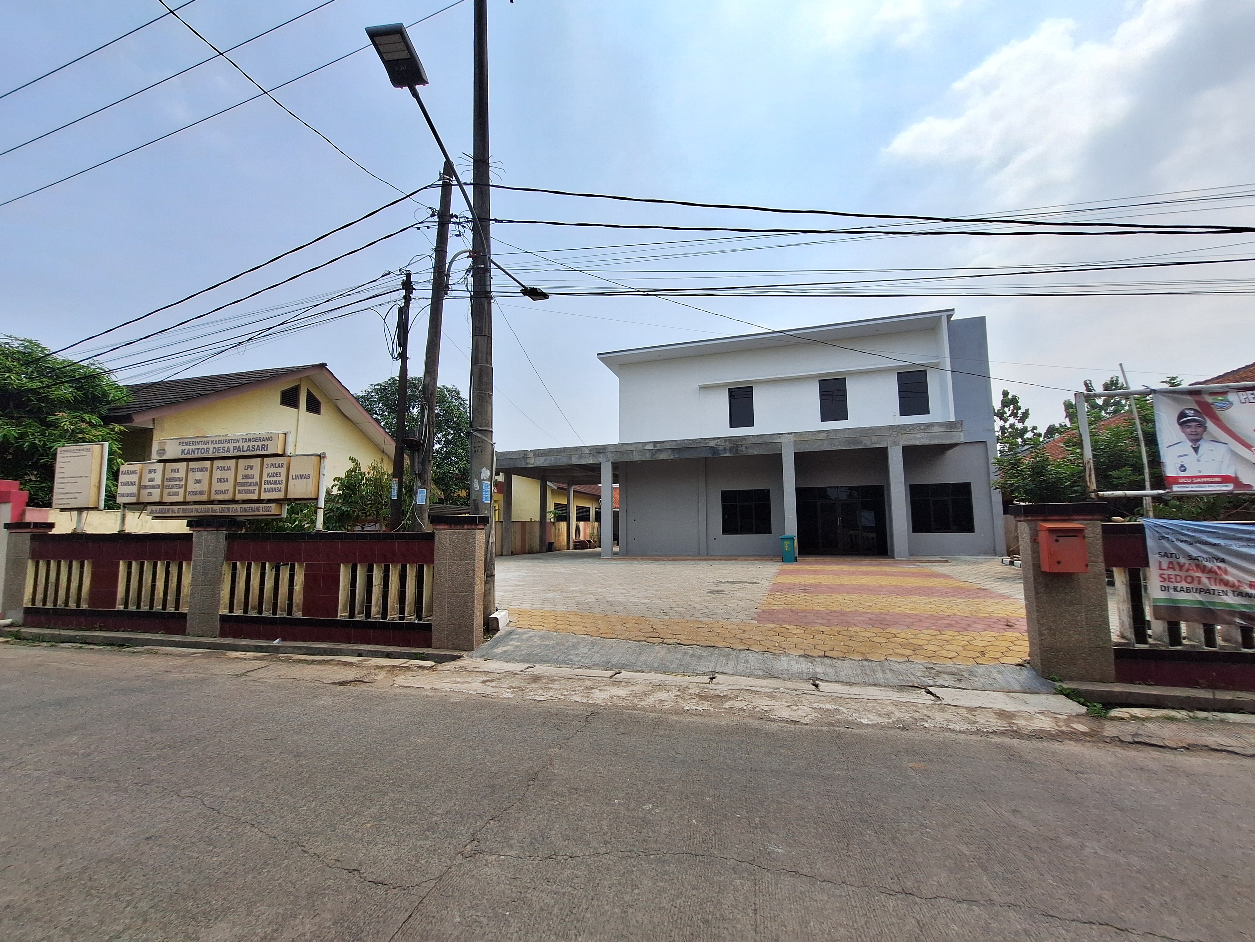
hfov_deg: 106.2
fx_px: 471
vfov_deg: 89.9
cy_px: 471
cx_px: 628
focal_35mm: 13
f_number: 2.2
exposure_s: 1/3401
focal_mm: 1.74
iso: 40
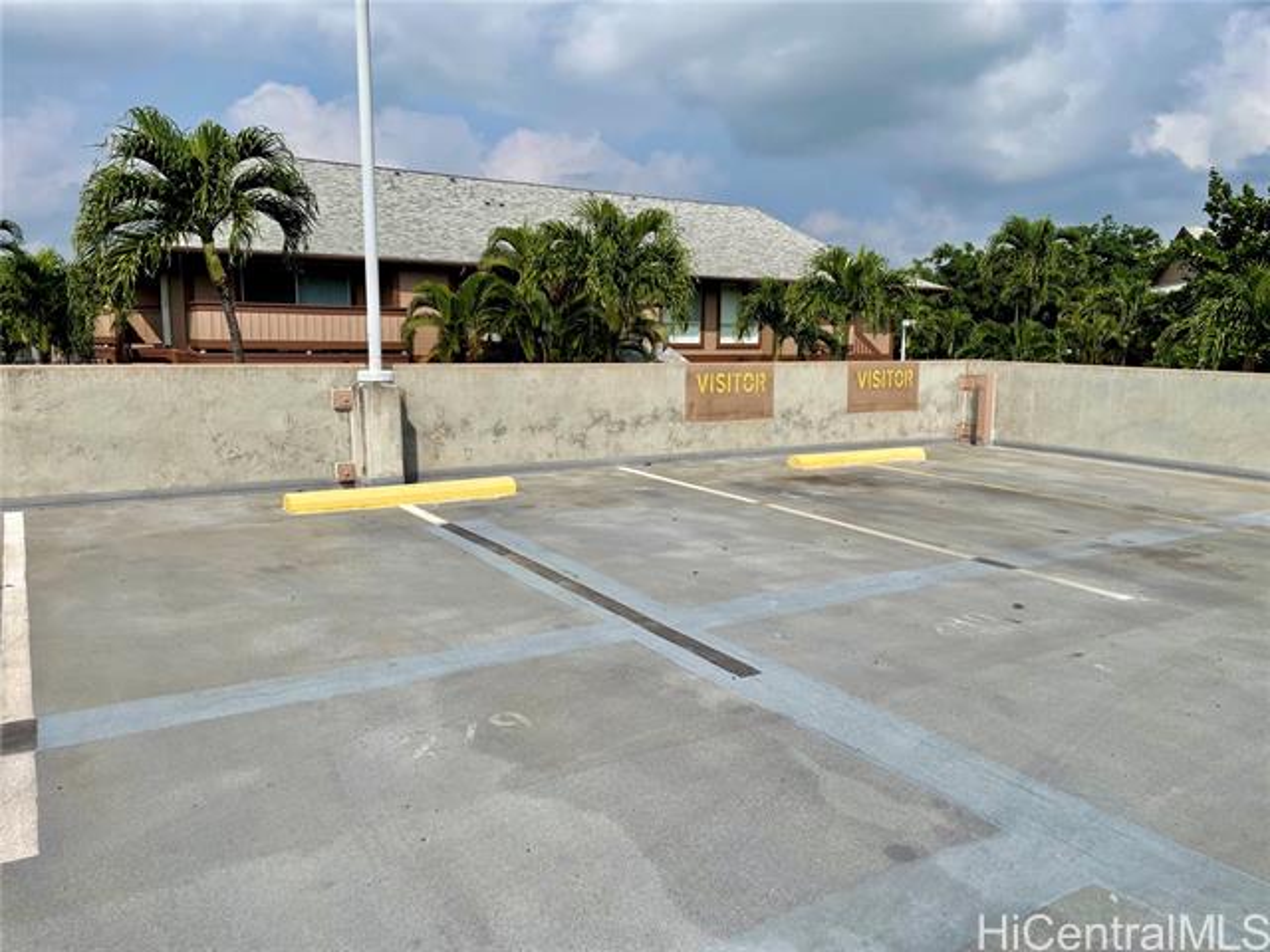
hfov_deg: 67.3
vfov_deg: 53.1
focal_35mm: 26
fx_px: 954
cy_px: 476
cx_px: 635
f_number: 1.6
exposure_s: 1/6135
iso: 32
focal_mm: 4.2
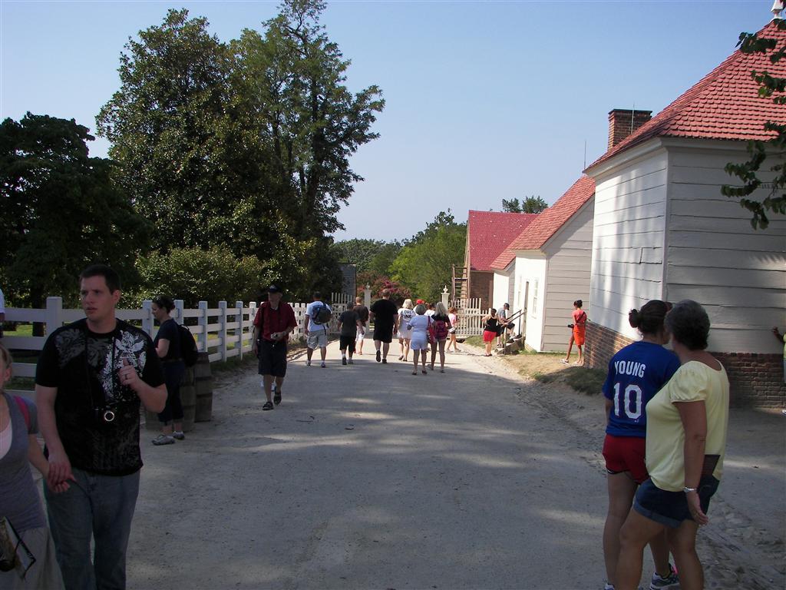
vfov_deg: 39.7
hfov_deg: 51.4
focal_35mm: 36
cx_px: 393
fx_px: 817
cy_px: 295
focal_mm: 6
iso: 64
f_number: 4
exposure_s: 1/640
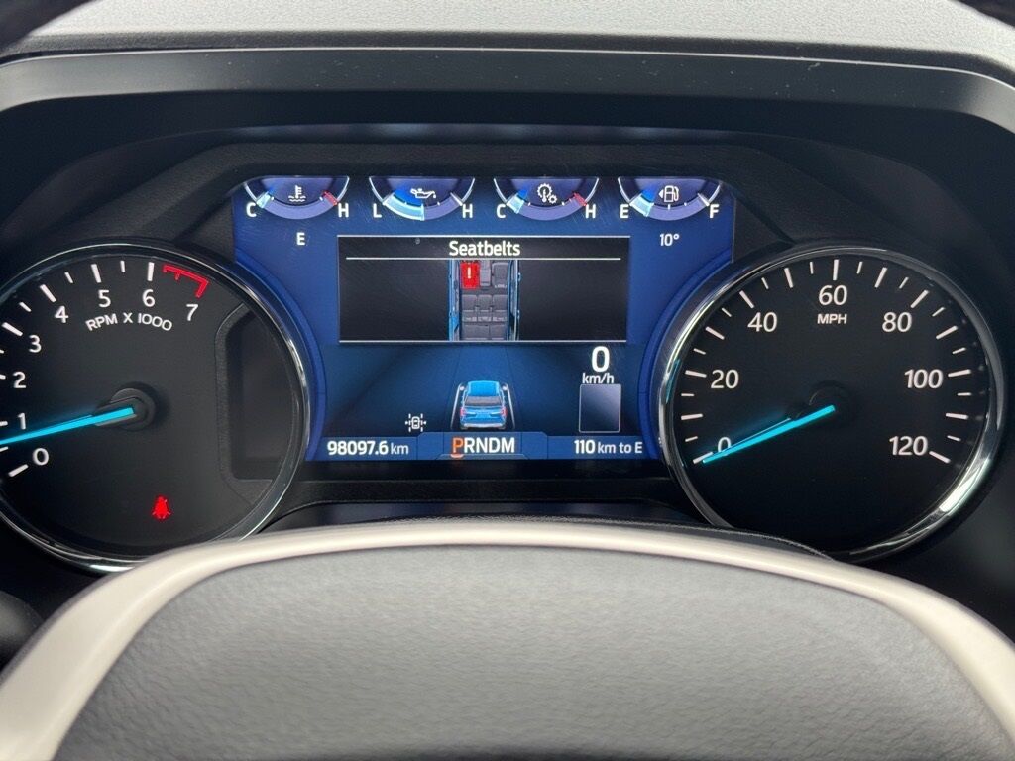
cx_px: 508
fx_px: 1407
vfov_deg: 30.3
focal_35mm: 48
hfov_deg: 39.7
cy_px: 380
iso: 100
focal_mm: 6.76
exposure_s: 1/104
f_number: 1.78
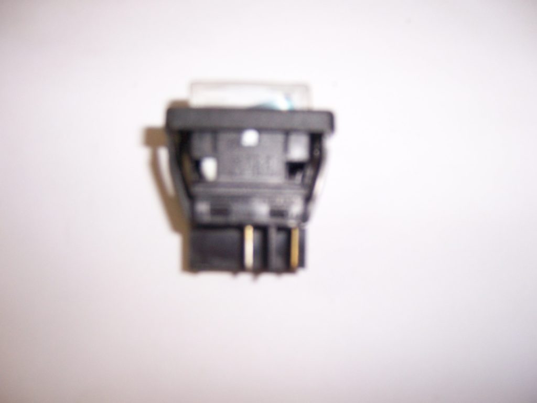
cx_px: 268
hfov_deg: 51.4
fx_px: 558
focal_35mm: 36
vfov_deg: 39.7
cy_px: 202
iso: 125
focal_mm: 6.2
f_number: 2.8
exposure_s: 1/60
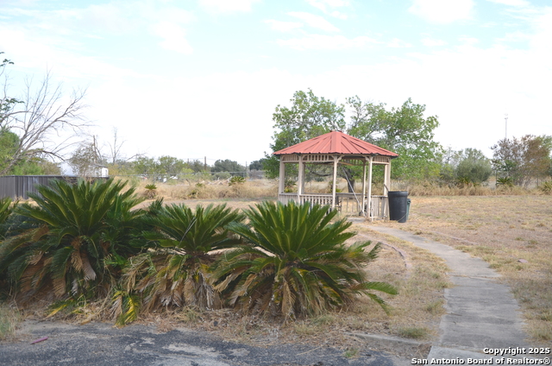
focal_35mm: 42
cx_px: 276
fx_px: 643
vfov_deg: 31.8
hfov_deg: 46.5
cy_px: 183
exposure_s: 1/250
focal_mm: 28
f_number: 5.6
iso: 100
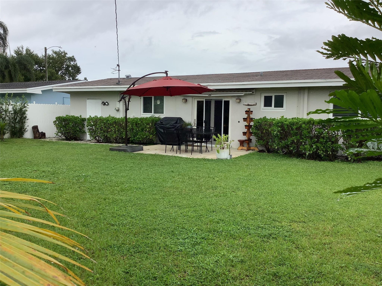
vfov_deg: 45.4
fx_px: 342
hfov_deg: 58.4
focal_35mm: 31
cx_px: 191
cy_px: 143
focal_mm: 3.3
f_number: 2.4
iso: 25
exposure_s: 1/264
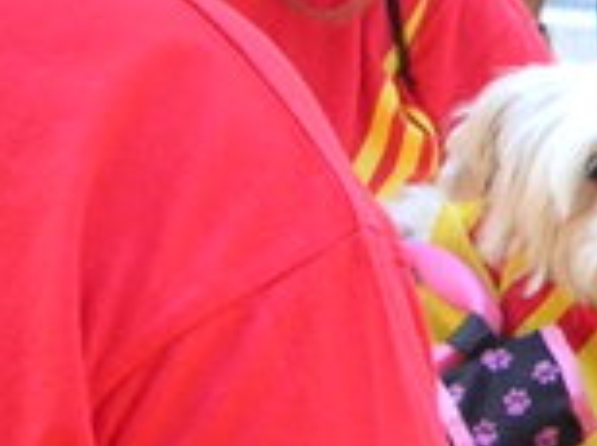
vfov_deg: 9.6
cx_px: 849
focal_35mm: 154
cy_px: 237
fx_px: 2652
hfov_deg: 12.3
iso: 64
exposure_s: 1/125
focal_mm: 4.8
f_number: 2.8
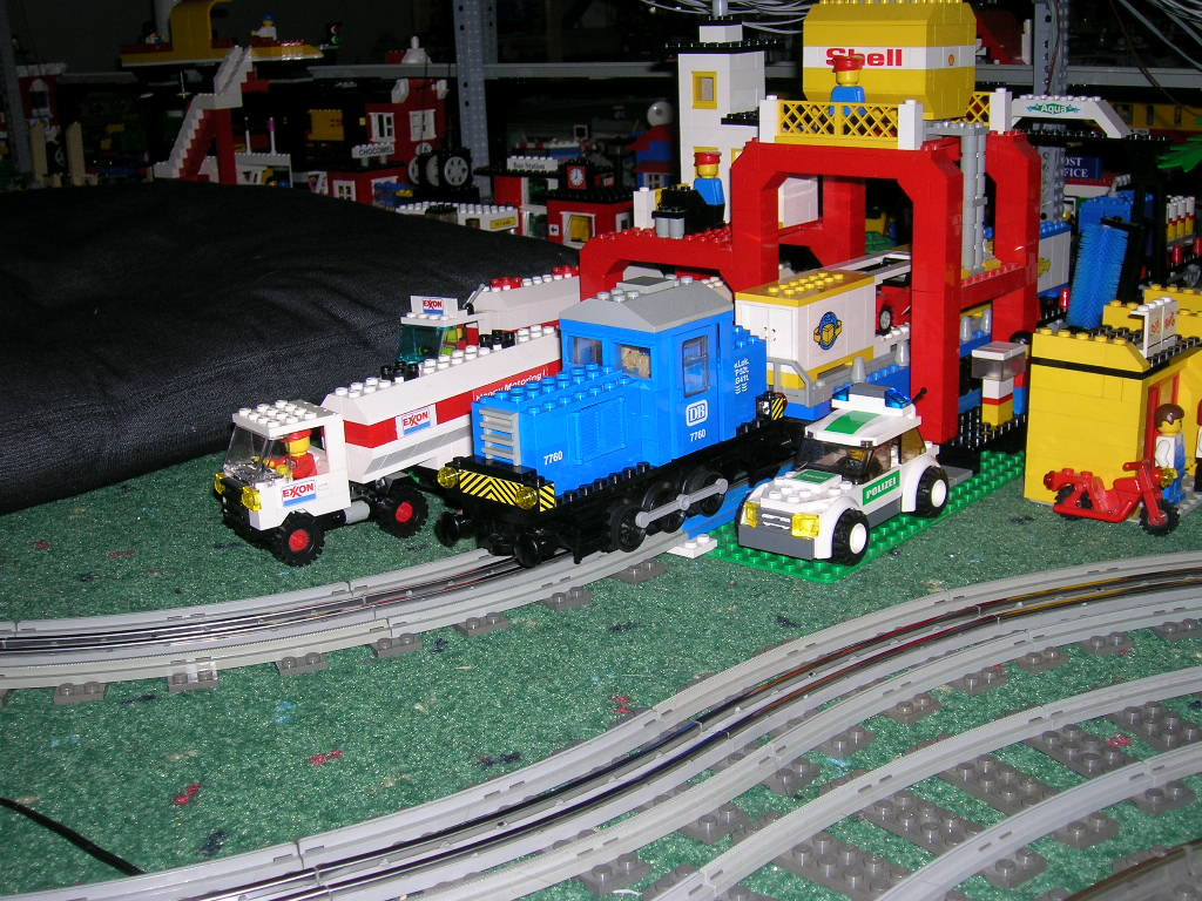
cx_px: 601
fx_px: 1458
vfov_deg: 34.3
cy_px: 450
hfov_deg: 44.8
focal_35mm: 42
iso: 50
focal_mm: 7
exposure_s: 1/60.1
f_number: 3.1
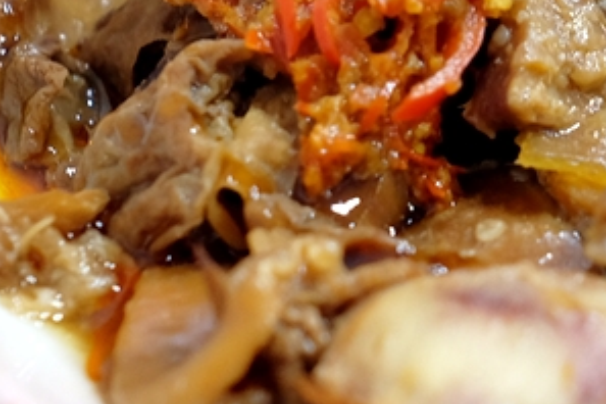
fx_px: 1784
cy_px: 104
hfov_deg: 18.3
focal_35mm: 106
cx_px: 714
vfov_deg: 12.9
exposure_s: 1/50
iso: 1000
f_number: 3.2
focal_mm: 23
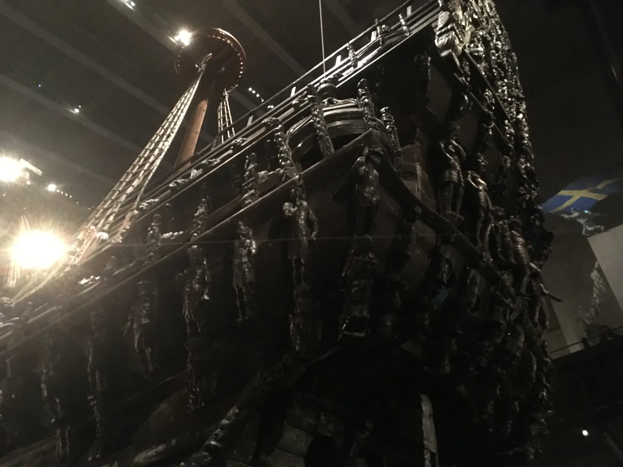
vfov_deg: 48.2
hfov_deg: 61.7
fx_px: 522
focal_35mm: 29
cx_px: 312
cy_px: 234
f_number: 2.2
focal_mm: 4.15
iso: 800
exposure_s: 1/17
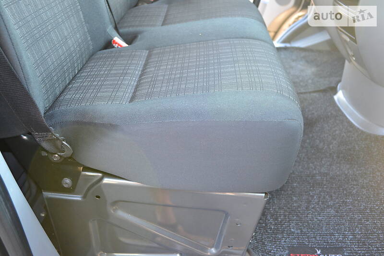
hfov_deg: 61.9
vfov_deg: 43.6
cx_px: 192
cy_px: 128
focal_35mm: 30
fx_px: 320
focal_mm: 20
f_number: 3.8
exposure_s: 1/60
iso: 1000
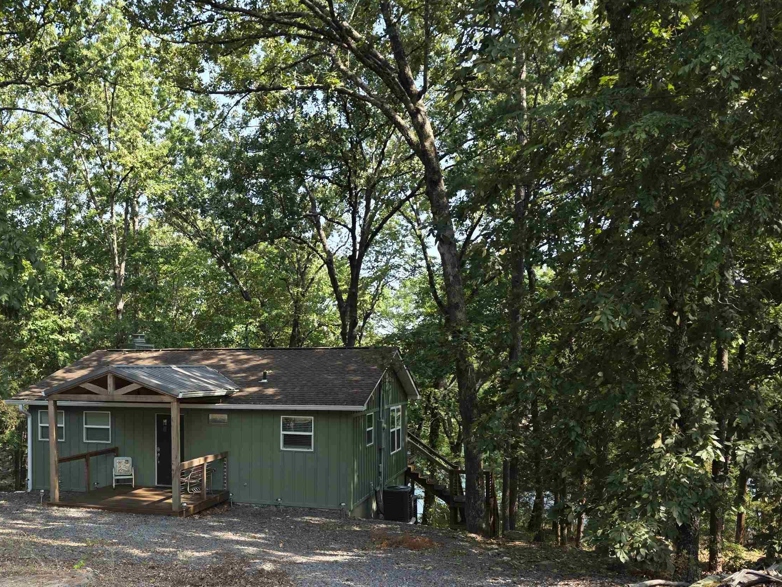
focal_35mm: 32
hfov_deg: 55.6
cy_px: 400
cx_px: 257
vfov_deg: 43.4
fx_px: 723
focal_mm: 6.3
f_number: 1.7
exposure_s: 1/359
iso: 40
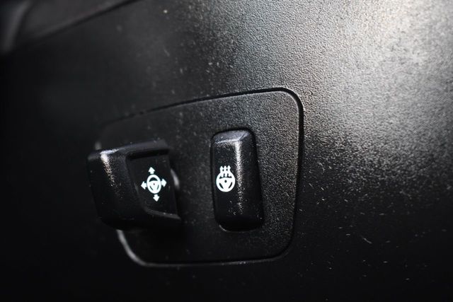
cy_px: 151
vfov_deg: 18.9
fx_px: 906
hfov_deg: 28.1
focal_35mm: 72
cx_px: 226
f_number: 5.3
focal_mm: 48
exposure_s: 1/80
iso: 1600
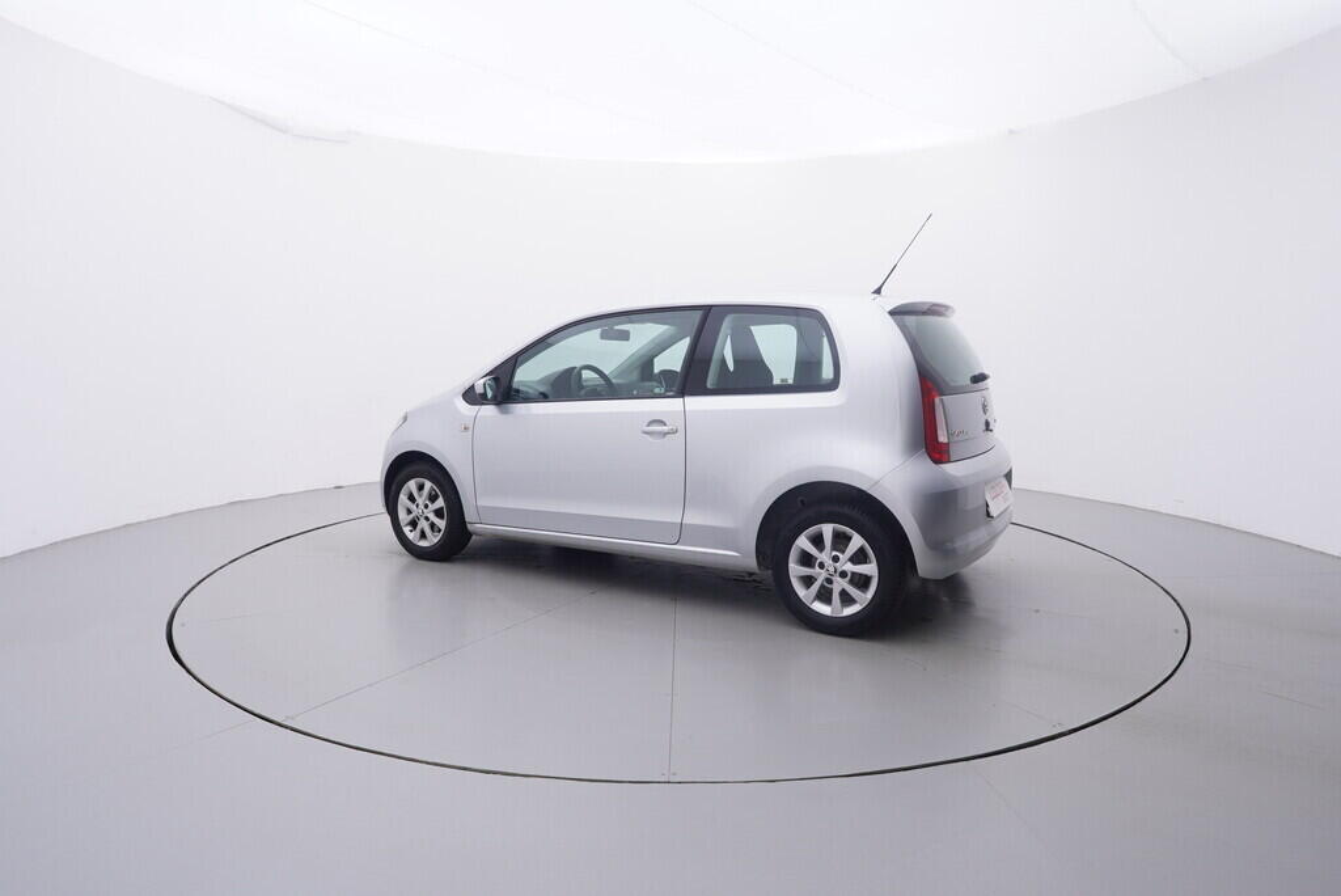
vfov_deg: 56.2
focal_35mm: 22
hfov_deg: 77.3
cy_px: 448
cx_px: 670
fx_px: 839
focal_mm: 15
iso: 200
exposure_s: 1/80
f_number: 5
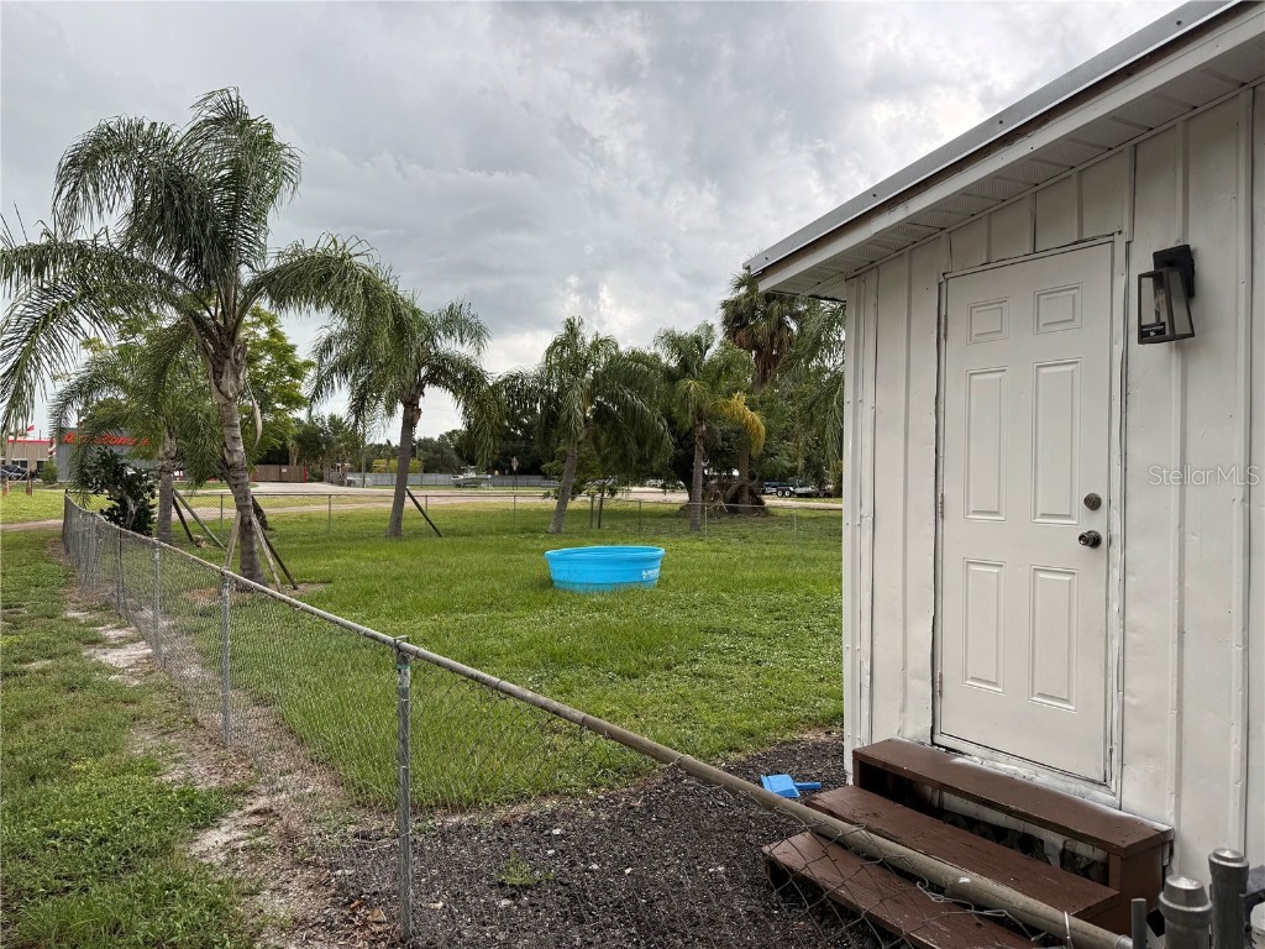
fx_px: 877
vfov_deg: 56.8
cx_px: 632
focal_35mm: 24
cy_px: 474
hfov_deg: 71.6
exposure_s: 1/315
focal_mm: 6.76
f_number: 1.78
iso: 80
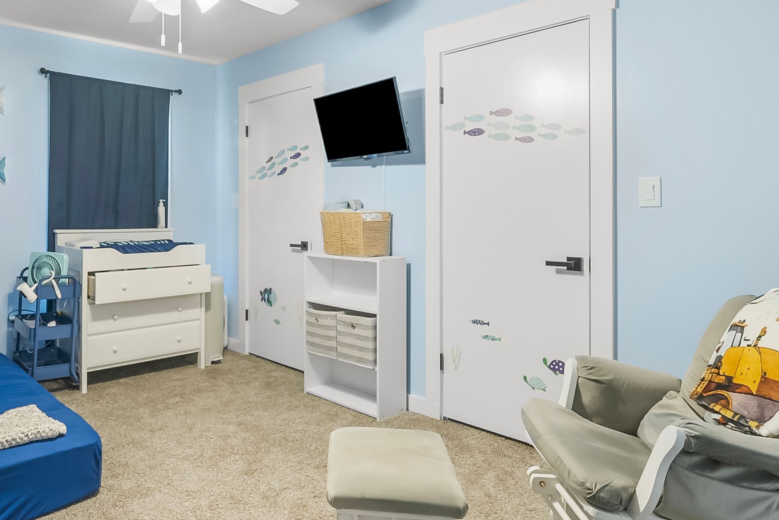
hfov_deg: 69.6
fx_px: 541
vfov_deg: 50.9
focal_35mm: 25
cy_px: 201
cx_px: 265
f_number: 8
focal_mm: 12
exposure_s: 1/1.25
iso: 400
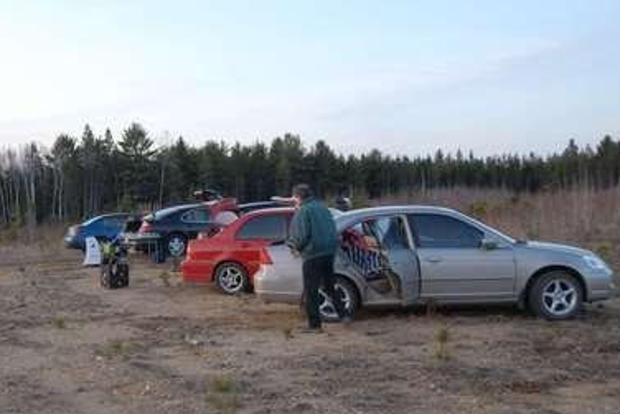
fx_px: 792
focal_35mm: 46
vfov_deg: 29.3
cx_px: 117
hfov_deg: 40.8
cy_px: 219
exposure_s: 1/20
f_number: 3.5
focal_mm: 18
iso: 100
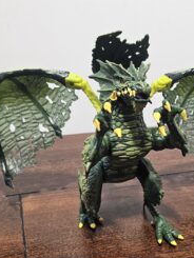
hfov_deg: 29.1
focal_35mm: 50
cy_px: 145
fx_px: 373
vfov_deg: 38.1
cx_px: 117
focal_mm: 6.3
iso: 160
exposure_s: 1/120
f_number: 1.7
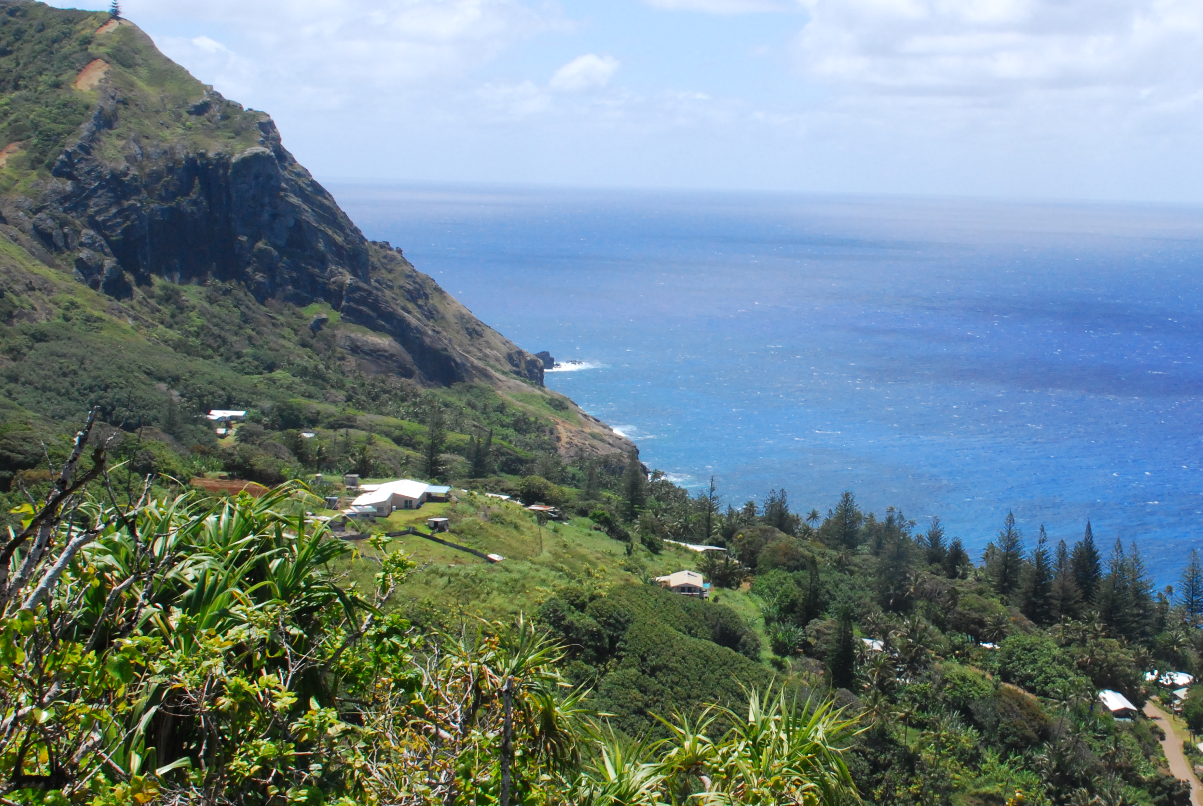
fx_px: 2108
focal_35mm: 63
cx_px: 840
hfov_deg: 31.5
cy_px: 352
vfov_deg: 21.6
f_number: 13
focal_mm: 28
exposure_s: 1/640
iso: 800
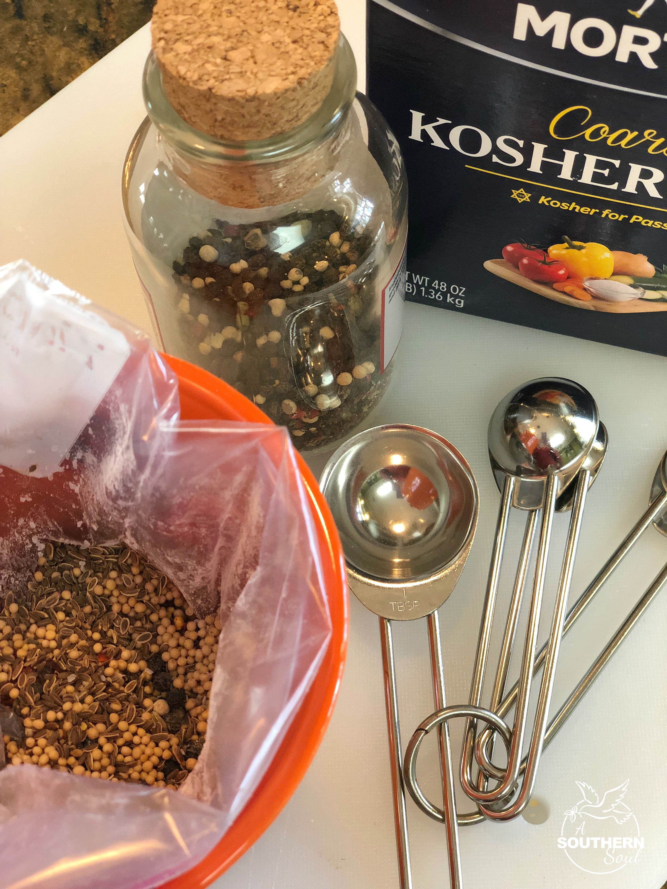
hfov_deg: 28.0
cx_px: 334
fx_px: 1336
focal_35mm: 52
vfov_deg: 36.8
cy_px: 444
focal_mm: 6
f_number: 2.4
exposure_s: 1/30
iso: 100
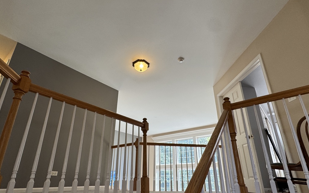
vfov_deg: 57.1
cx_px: 152
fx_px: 177
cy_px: 106
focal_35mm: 21
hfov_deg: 82.3
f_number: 2.2
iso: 100
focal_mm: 2.22
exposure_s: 1/120
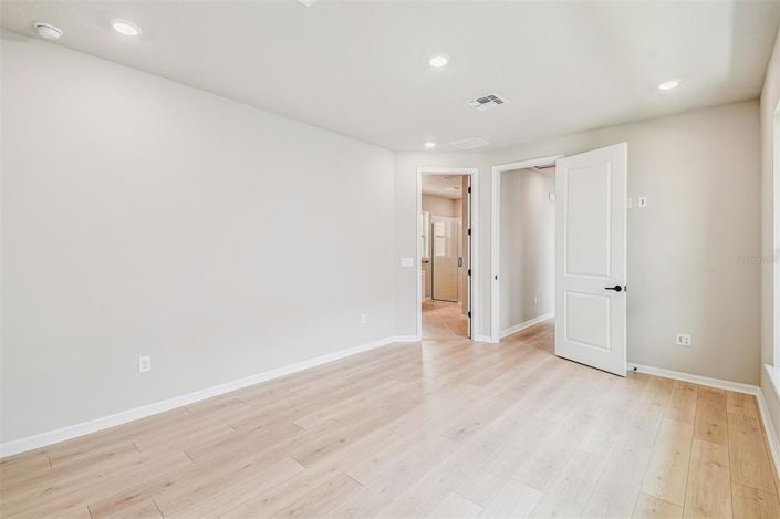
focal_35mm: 15
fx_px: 325
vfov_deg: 77.2
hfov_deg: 100.4
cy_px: 260
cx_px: 390
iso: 100
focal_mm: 10
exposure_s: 1/25
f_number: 7.1
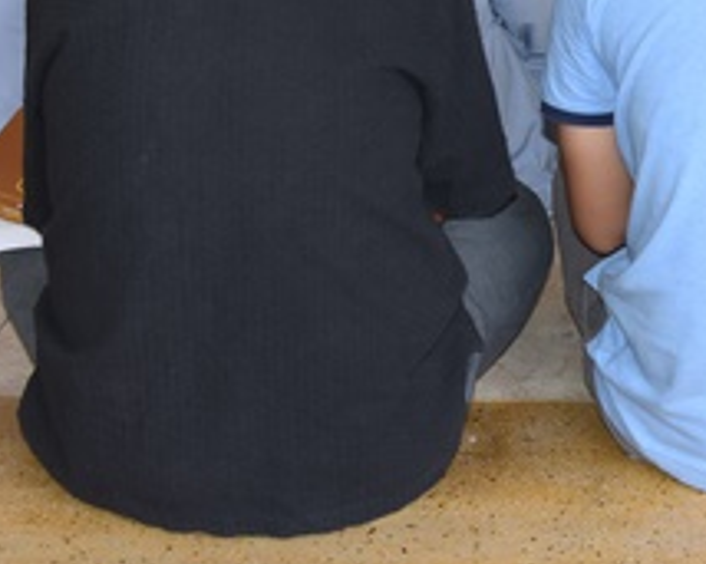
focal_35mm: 100
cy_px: -139
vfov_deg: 14.8
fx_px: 2089
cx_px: 693
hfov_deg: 18.7
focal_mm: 35
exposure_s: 1/60
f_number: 5.6
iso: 640
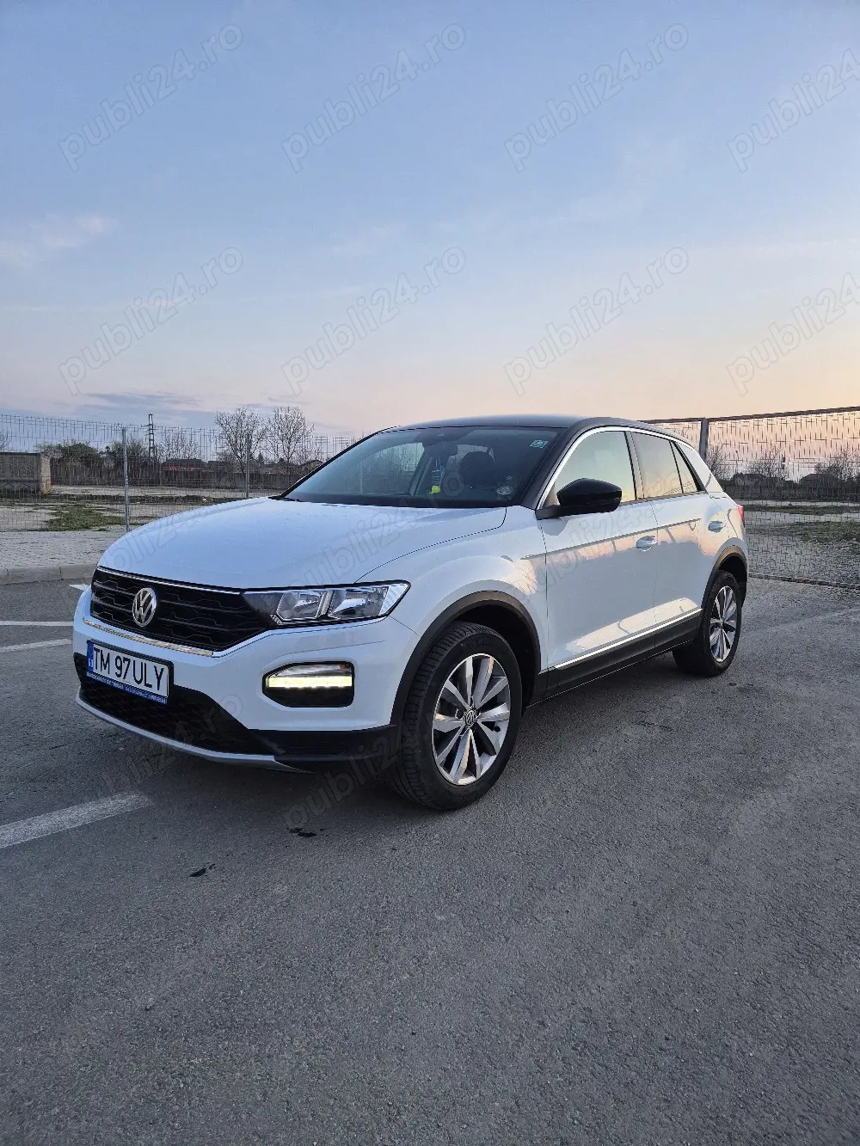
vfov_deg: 73.9
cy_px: 573
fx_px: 762
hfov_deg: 58.9
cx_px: 430
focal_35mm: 23
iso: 125
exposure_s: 1/182
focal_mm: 5.4
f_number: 1.8
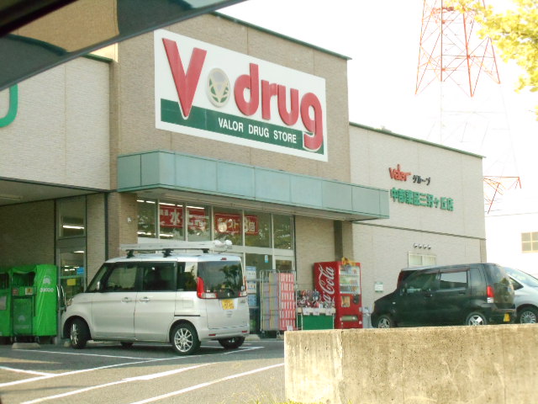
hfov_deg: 25.7
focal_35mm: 76
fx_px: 1181
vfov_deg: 19.4
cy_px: 202
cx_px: 269
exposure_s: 1/200
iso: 800
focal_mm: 13.5
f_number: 5.8
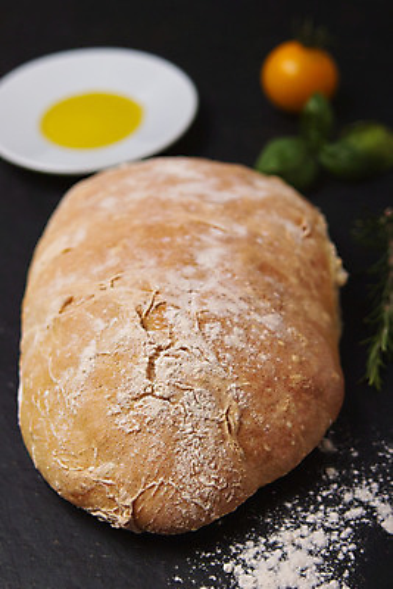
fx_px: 1243
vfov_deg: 26.6
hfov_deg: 18.0
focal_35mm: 76
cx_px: 196
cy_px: 294
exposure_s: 1/160
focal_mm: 45
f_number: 3.5
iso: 50
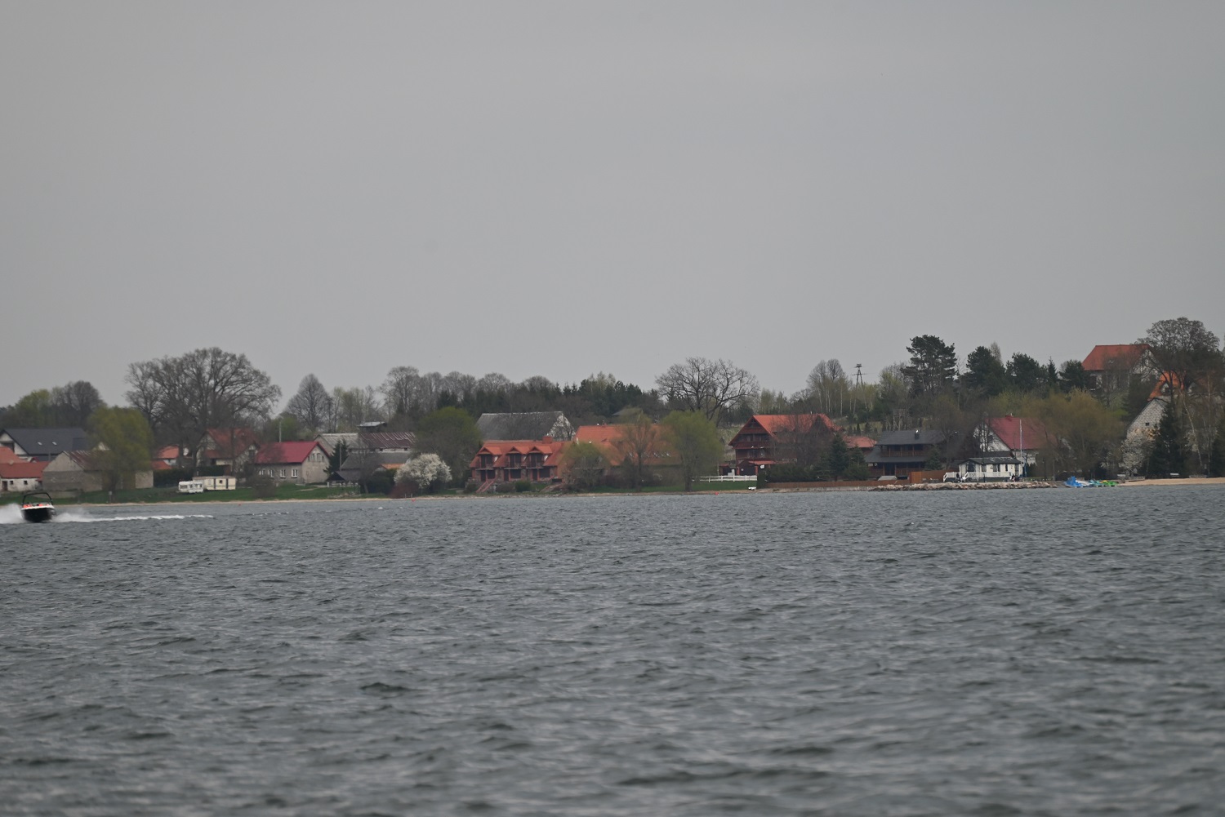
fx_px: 10211
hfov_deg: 6.9
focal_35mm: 300
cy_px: 408
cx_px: 612
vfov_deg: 4.6
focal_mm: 300
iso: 280
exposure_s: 1/1000
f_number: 5.6
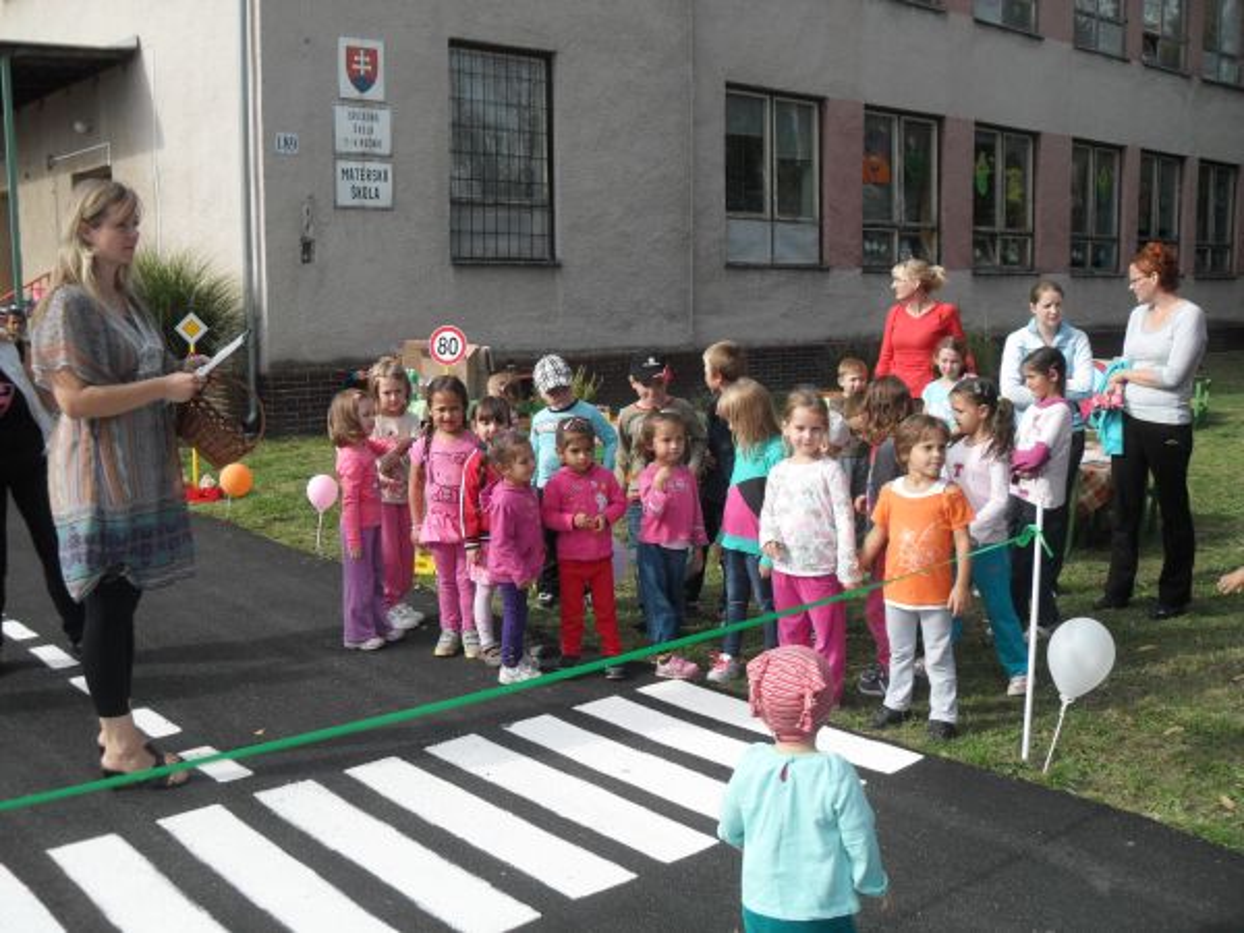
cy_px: 466
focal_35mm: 35
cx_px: 622
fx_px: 1258
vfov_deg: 40.7
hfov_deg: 52.6
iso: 100
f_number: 8.9
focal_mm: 6.2
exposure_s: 1/90
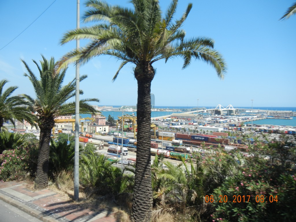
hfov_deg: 60.0
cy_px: 111
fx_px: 257
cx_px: 148
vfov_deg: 46.8
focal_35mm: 30
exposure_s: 1/288
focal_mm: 5.4
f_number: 7
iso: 160
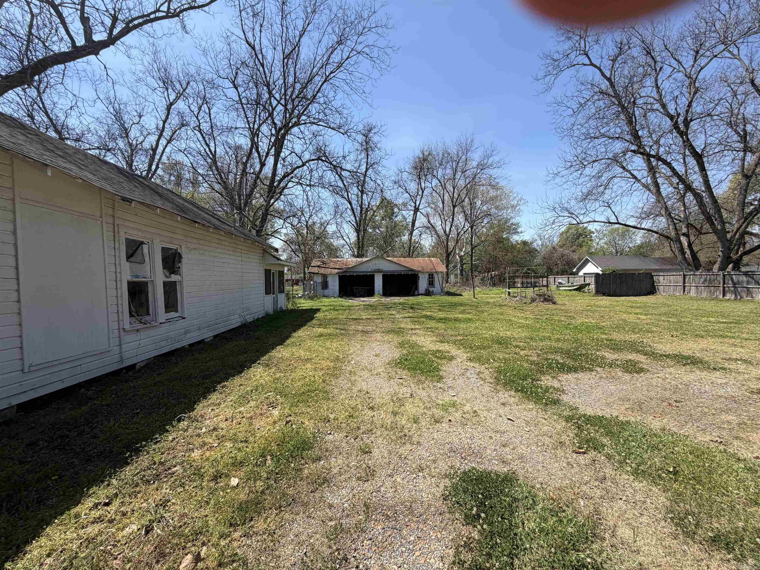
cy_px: 285
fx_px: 307
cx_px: 380
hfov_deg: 102.1
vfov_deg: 85.7
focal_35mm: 14
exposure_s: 1/770
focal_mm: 2.22
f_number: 2.2
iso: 32
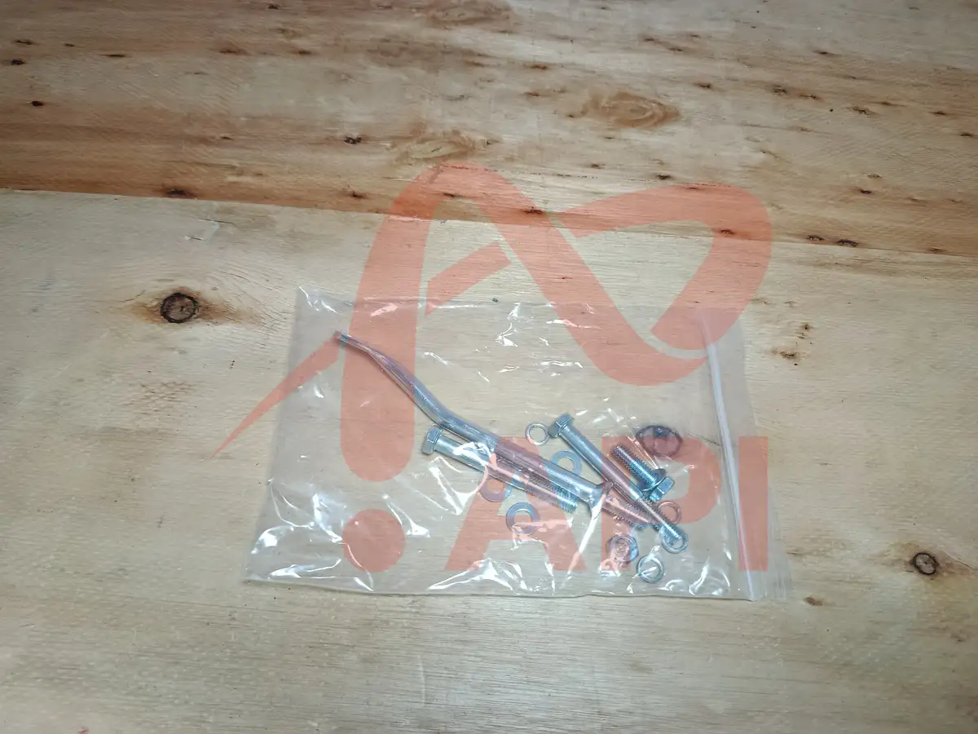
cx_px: 489
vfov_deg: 56.8
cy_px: 367
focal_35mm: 24
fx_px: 678
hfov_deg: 71.6
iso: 150
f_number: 1.7
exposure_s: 1/100
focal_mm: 5.24
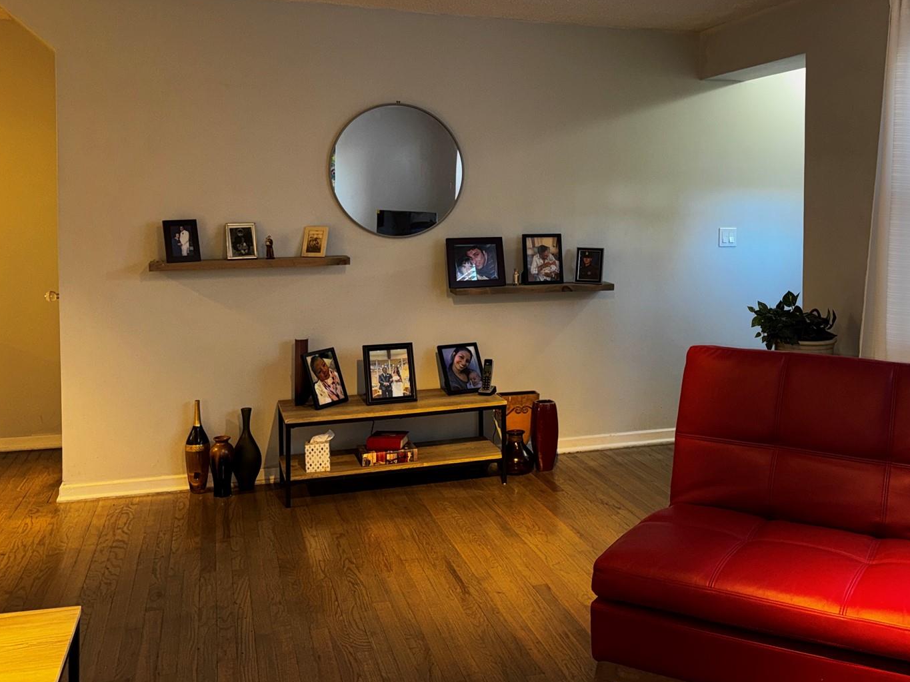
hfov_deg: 50.9
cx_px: 566
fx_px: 946
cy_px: 228
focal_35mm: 36
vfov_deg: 39.2
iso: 80
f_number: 1.78
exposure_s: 1/20
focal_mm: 6.76
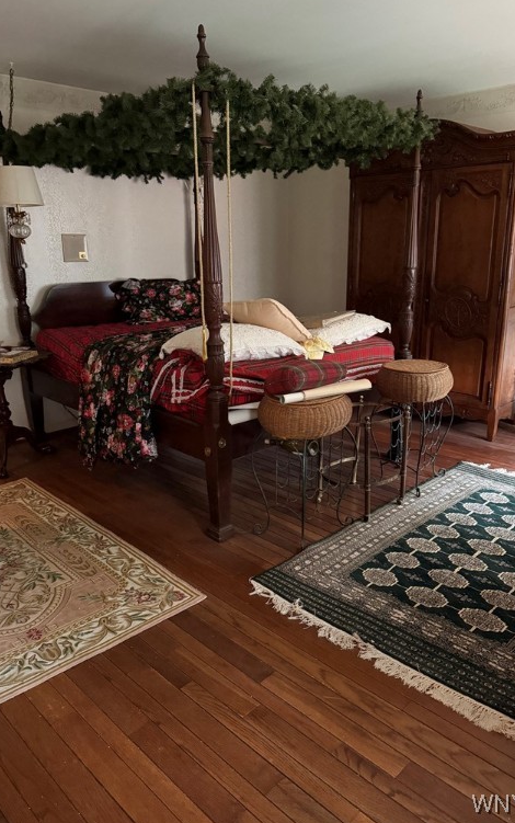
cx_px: 271
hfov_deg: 47.6
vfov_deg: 70.4
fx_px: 583
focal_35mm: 26
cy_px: 408
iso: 1000
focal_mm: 6.76
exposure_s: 1/30
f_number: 1.78
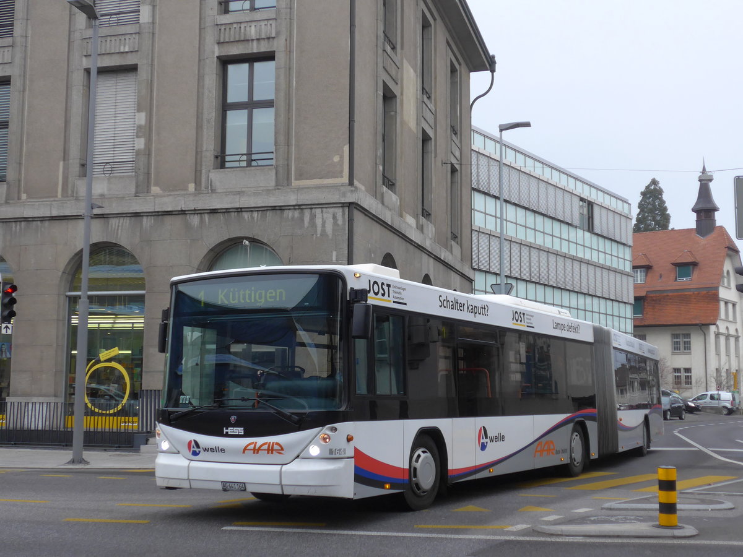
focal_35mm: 46
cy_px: 278
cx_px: 372
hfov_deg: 41.2
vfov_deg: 31.5
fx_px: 987
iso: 250
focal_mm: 9.5
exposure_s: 1/250
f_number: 3
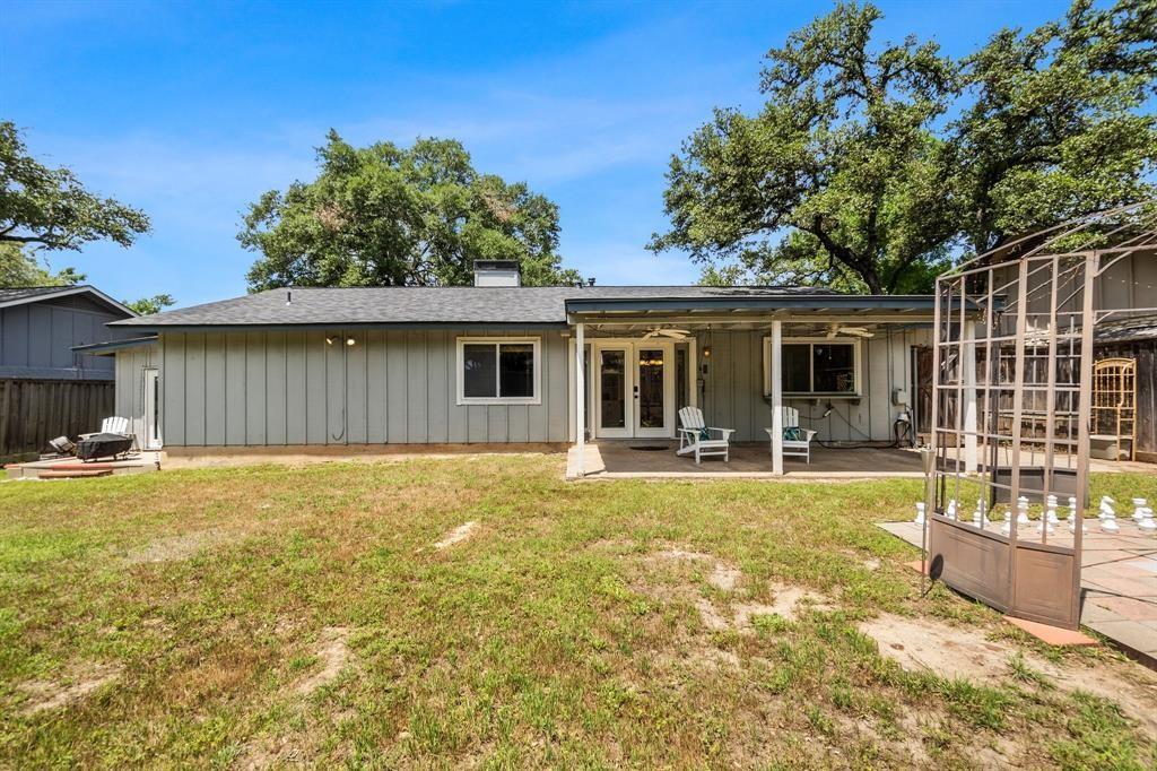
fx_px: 482
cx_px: 578
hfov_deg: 100.4
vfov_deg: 77.3
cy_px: 386
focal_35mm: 15
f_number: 8
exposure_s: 1/160
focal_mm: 10
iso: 100
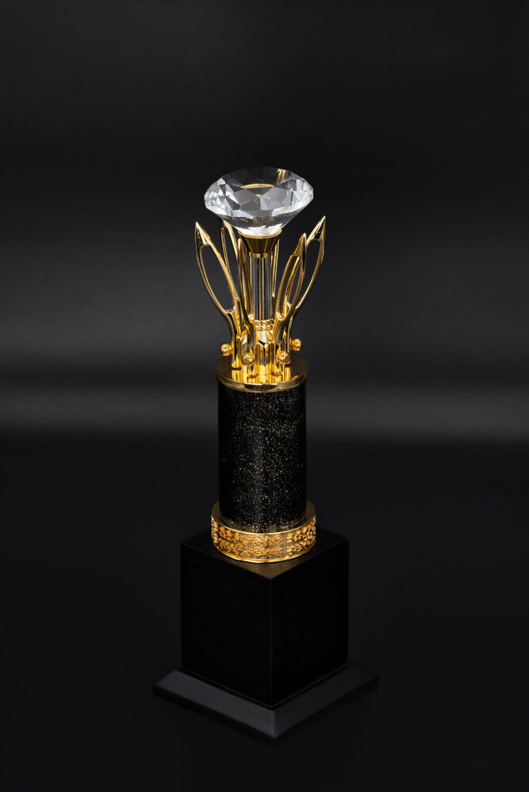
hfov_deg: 10.8
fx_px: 2798
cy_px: 396
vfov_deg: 16.1
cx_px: 264
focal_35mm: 127
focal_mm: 127
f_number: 7.1
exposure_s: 1/100
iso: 200
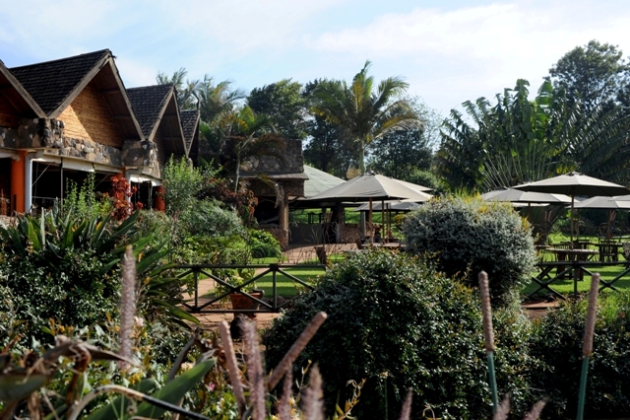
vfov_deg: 27.0
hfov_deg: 39.6
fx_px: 875
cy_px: 210
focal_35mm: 50
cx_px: 315
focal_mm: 50
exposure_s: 1/320
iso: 200
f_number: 9
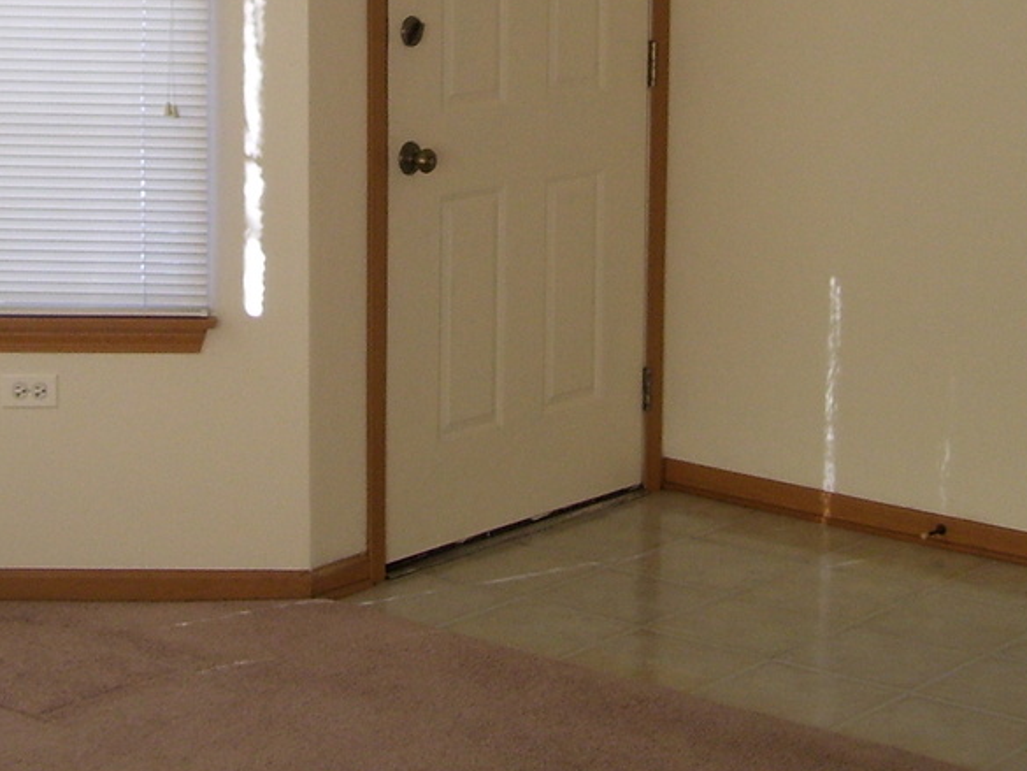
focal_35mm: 91
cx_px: 323
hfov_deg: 21.4
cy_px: 39
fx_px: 2700
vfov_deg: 16.0
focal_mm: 6
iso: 80
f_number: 2.7
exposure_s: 1/90
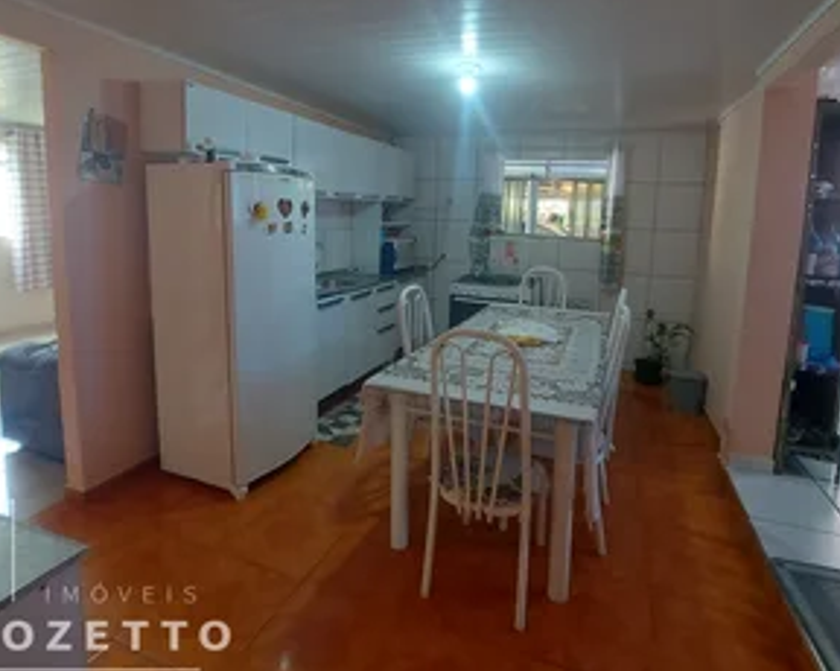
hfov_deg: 89.4
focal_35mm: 17
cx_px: 464
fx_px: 422
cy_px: 255
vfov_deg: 75.7
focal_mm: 1.74
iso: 250
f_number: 2.2
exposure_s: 1/40
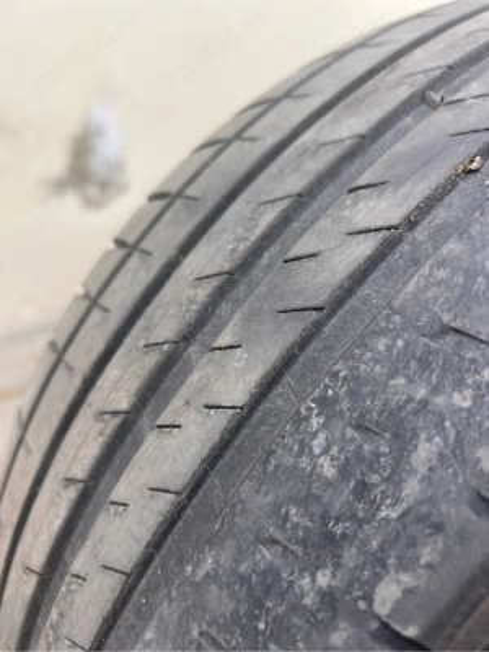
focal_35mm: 26
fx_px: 490
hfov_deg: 53.1
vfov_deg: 67.3
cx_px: 244
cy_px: 326
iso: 50
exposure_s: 1/678
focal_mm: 5.7
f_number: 1.5
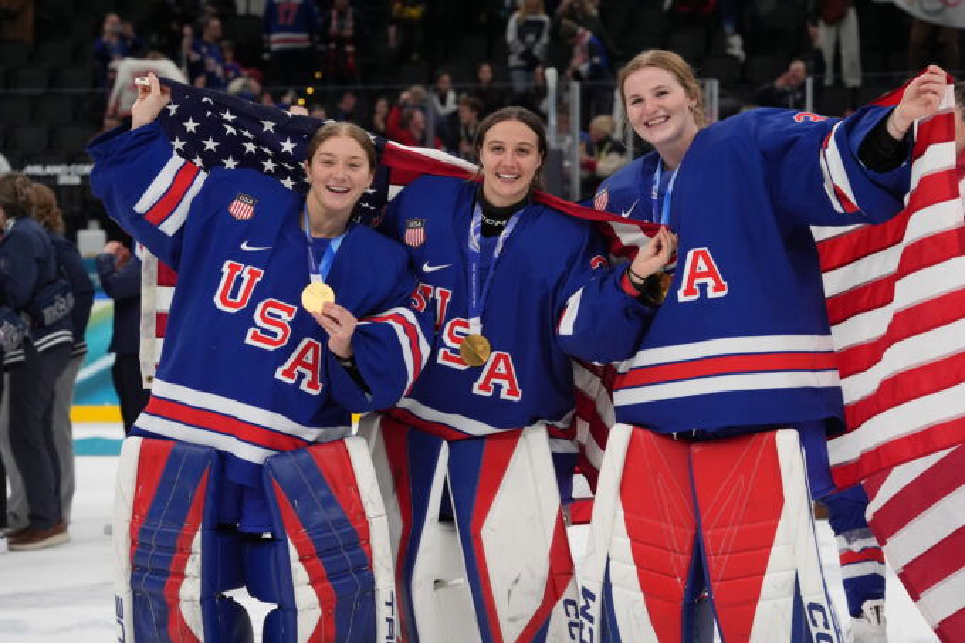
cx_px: 482
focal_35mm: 111
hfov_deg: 18.4
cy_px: 322
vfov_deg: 12.3
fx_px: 2975
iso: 3200
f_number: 5.6
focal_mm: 111
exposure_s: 1/1600
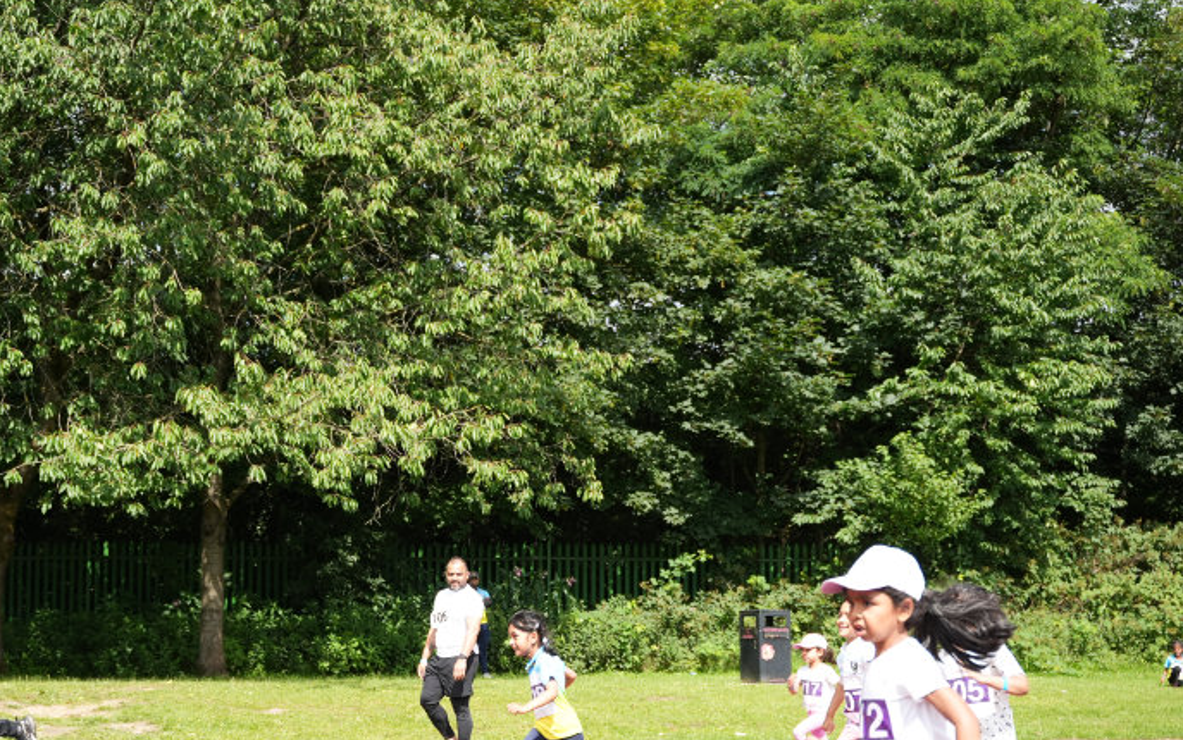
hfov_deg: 39.8
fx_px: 1627
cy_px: 574
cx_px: 465
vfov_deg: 25.3
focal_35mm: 50
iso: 400
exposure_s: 1/3200
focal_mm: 33.3
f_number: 2.8
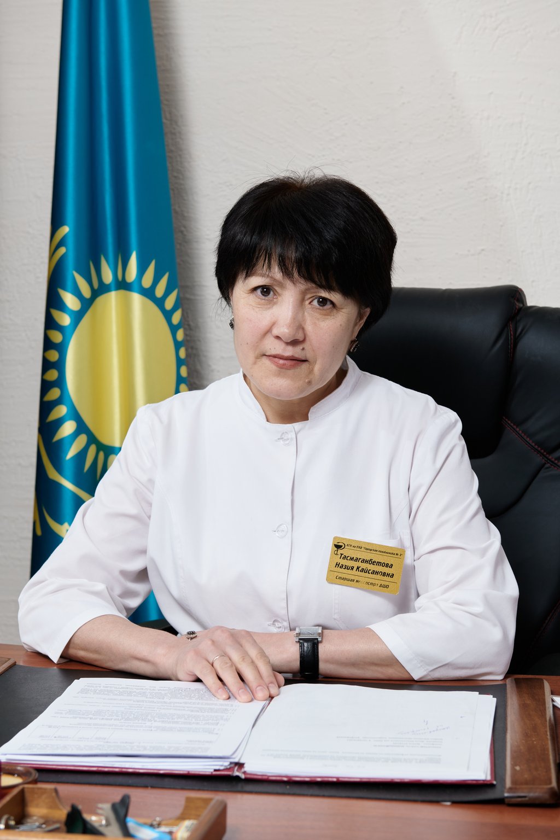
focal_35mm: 70
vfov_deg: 28.8
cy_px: 420
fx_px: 1633
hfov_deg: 19.5
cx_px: 280
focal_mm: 70
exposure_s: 1/160
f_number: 7.1
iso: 320
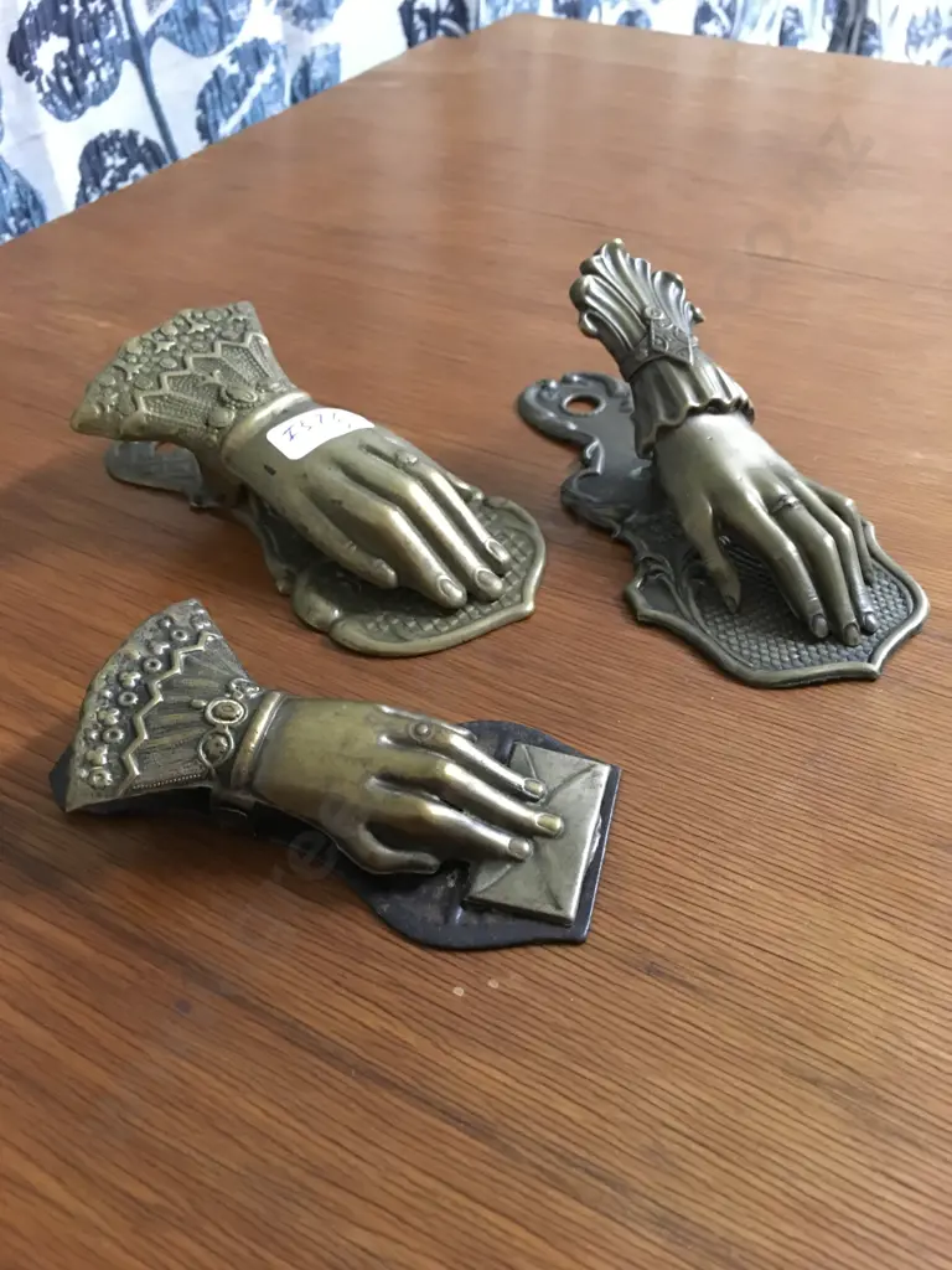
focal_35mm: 29
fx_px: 1063
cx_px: 476
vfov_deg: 61.7
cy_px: 635
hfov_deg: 48.2
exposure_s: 1/17
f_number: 2.2
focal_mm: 4.15
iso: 250
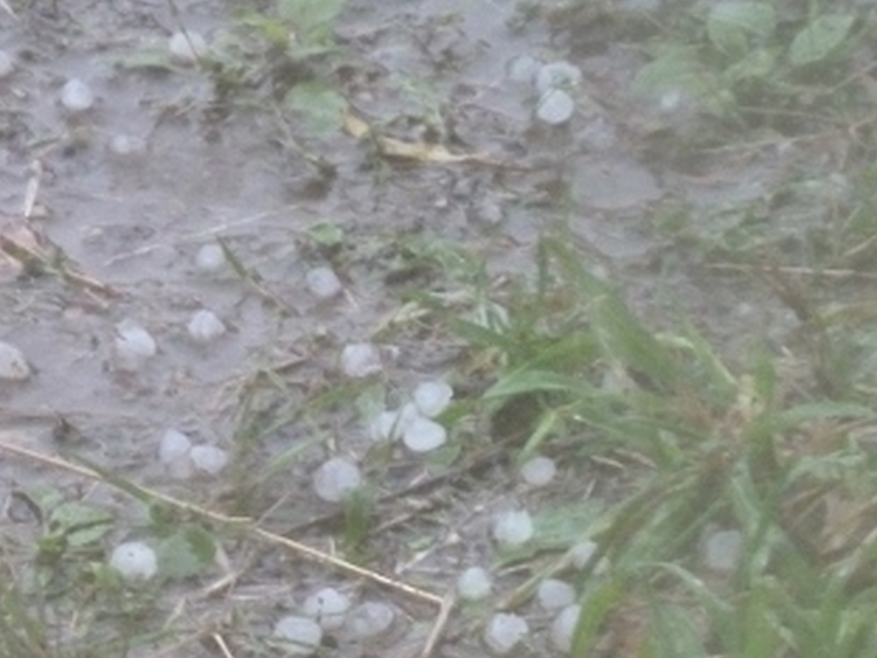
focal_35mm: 538
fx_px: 13630
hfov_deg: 3.7
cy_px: 689
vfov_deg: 2.8
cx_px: -84
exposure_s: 1/100
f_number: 4.6
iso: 800
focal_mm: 34.4
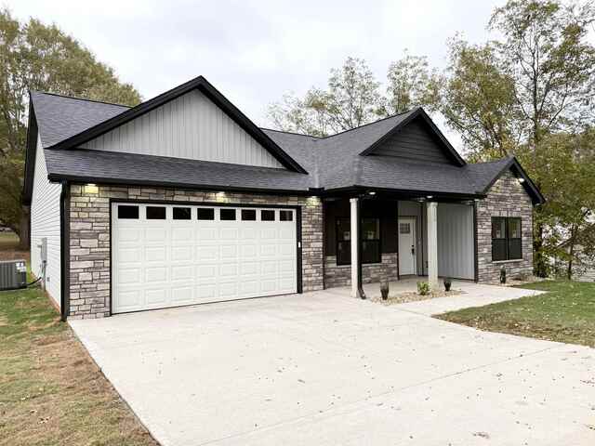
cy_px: 223
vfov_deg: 56.8
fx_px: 413
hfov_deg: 71.6
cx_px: 298
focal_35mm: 24
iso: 80
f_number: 1.78
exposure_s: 1/358
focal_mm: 6.76
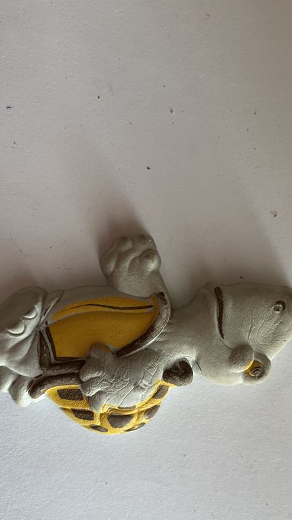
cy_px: 333
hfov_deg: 31.8
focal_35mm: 37
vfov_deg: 53.3
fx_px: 509
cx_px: 185
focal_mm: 4.2
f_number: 1.6
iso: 160
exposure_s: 1/60
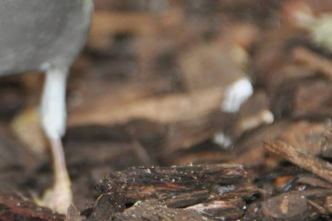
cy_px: 5
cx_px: -61
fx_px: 9590
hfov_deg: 2.0
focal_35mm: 1041
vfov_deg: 1.3
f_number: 5.6
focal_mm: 260
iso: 1000
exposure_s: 1/60
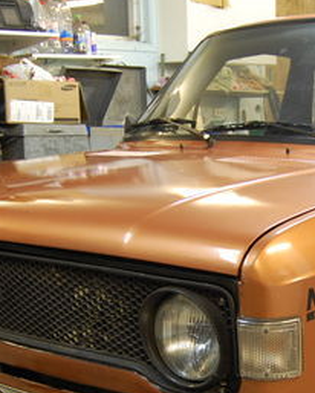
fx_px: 733
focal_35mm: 63
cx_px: 269
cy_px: 269
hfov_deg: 23.7
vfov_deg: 29.7
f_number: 3.5
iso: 800
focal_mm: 18
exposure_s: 1/13
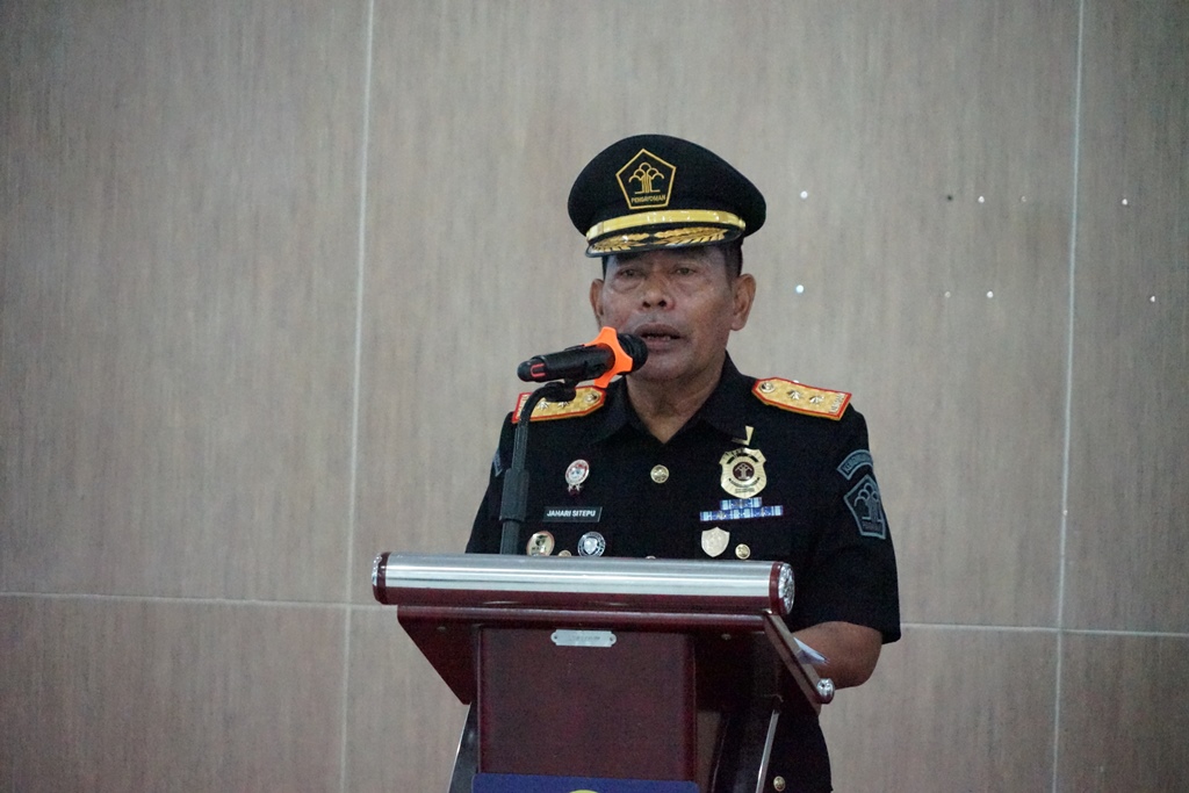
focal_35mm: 240
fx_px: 7927
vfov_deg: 5.7
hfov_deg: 8.6
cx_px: 594
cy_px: 396
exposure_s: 1/200
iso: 25600
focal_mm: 240
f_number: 6.3
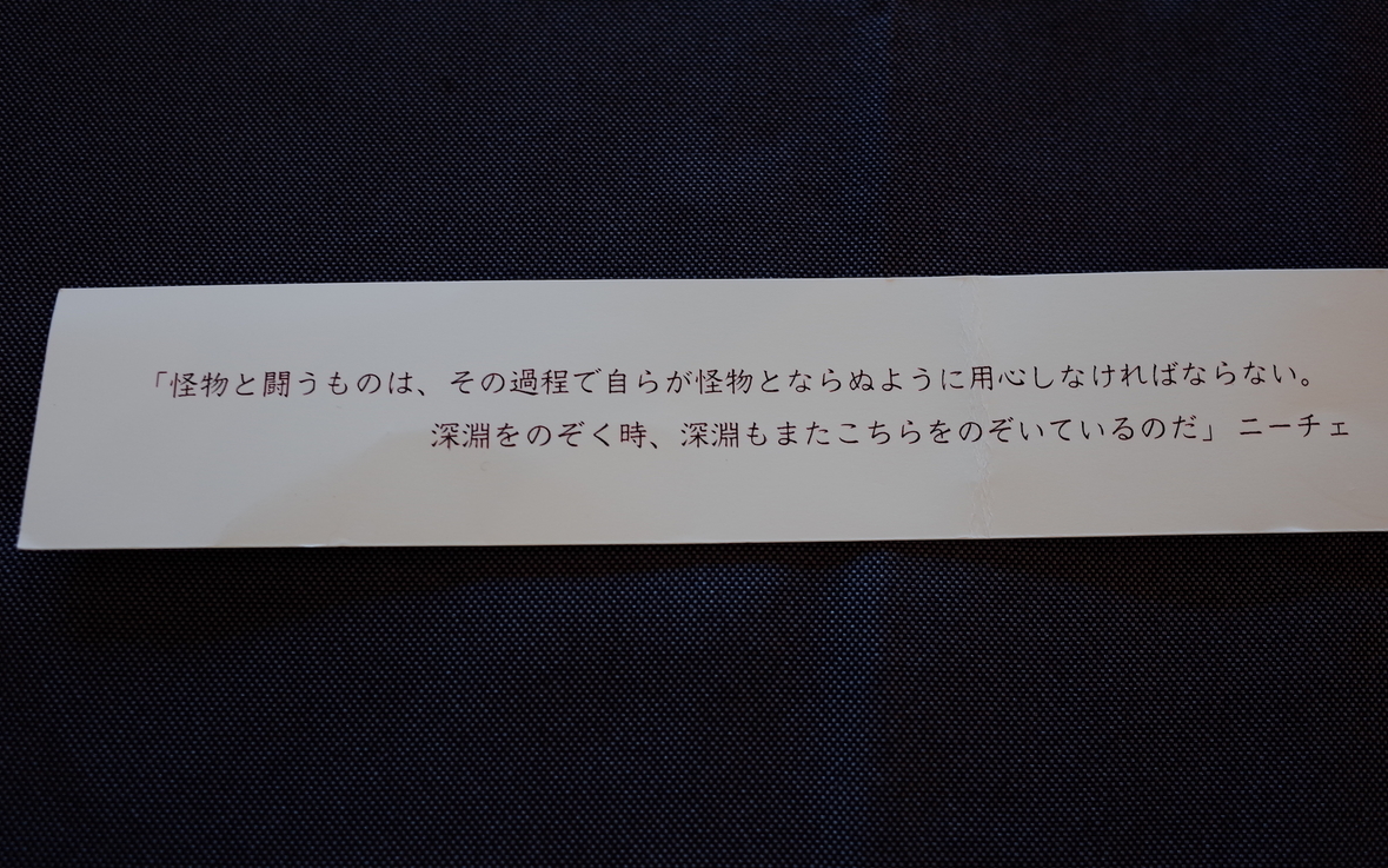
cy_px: 423
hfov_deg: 64.6
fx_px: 1097
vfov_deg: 43.1
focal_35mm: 29
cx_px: 696
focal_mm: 18.3
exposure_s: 1/30
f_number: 2.8
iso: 100
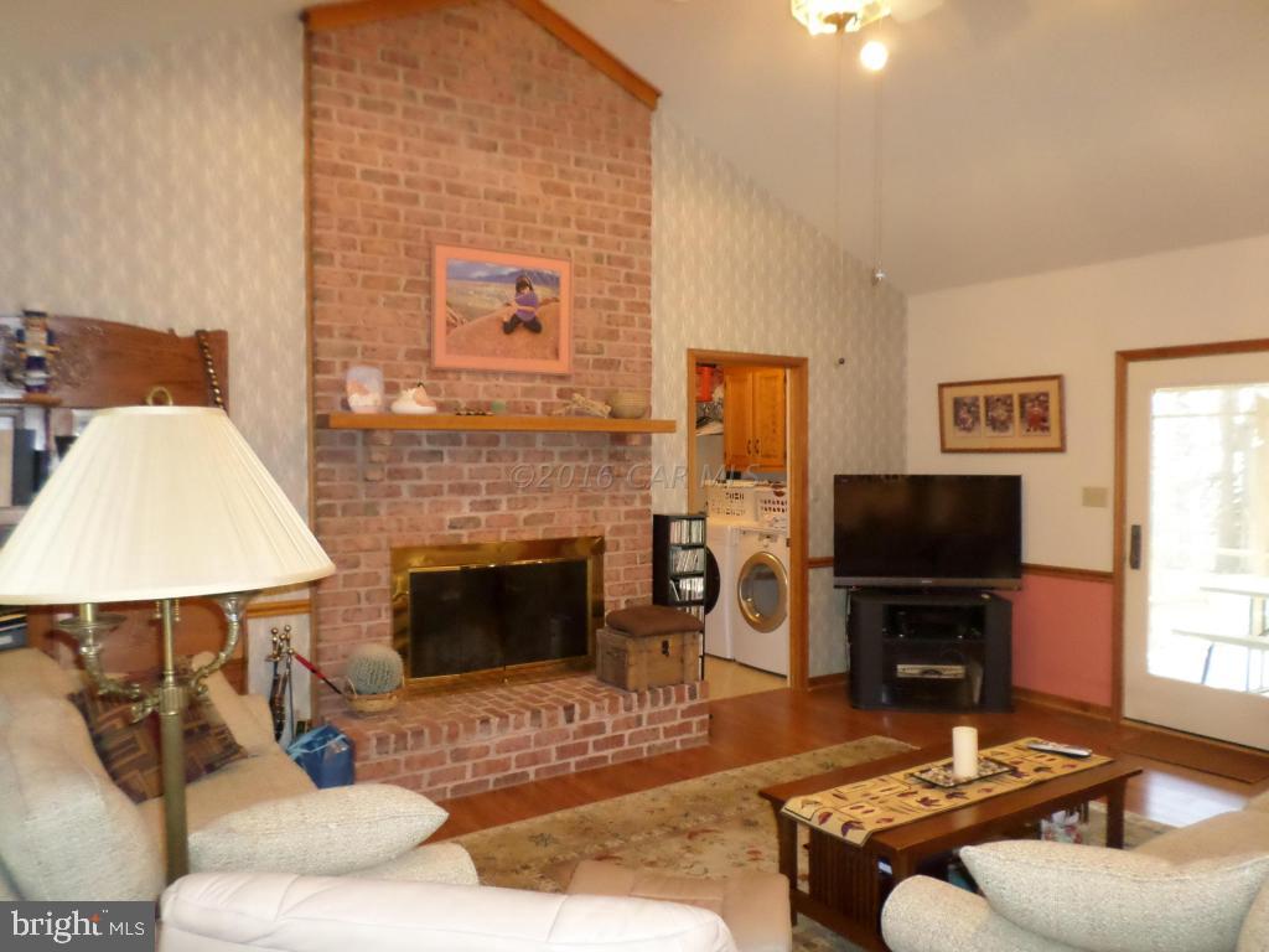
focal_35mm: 25
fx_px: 916
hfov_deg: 69.4
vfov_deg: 54.9
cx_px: 634
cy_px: 476
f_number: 2.5
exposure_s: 1/30
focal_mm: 4.5
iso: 400
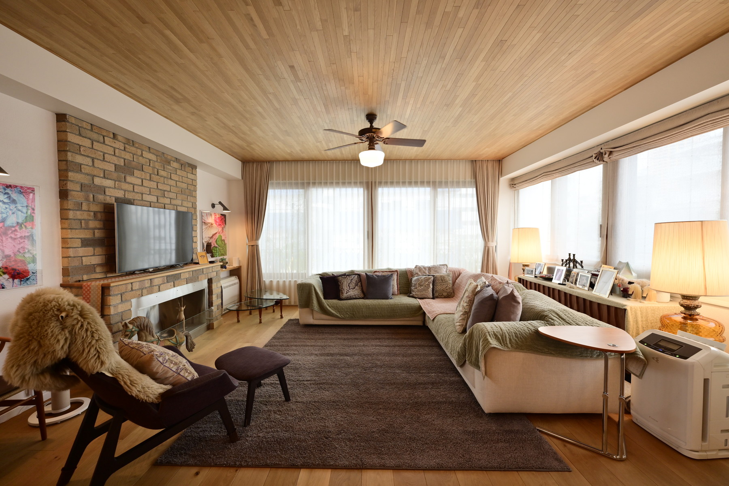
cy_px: 243
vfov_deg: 81.2
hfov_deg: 104.3
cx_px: 364
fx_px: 283
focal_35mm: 14
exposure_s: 1/60
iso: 320
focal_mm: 14
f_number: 3.5
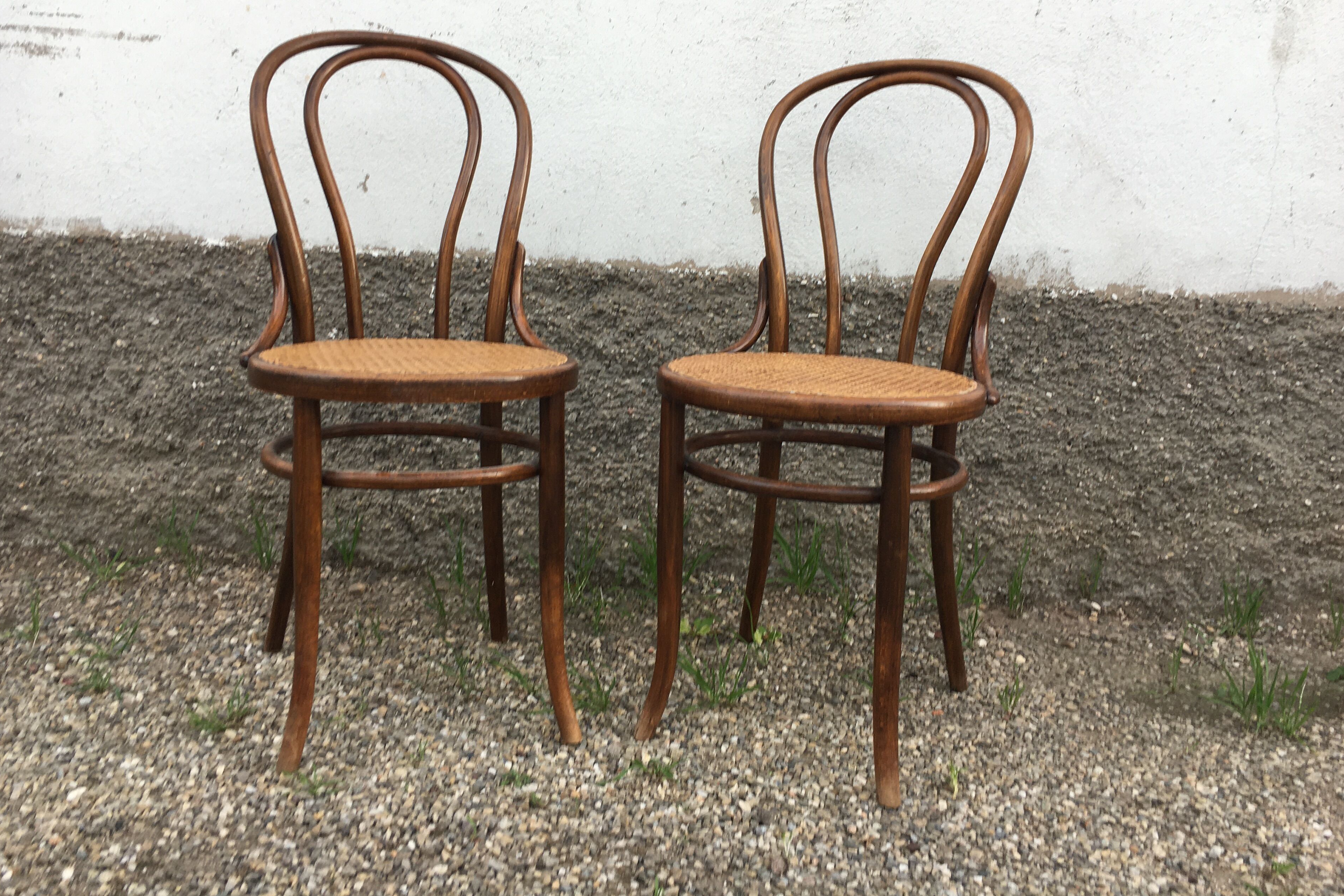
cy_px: 371
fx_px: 1195
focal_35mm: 32
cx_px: 665
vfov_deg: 41.0
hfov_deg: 58.7
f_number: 2.2
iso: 25
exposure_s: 1/104
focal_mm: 4.15
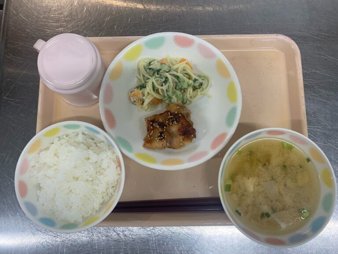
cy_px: 127
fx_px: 254
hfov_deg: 67.3
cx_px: 169
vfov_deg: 53.1
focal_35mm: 26
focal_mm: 4.25
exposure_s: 1/60
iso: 50
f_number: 1.8
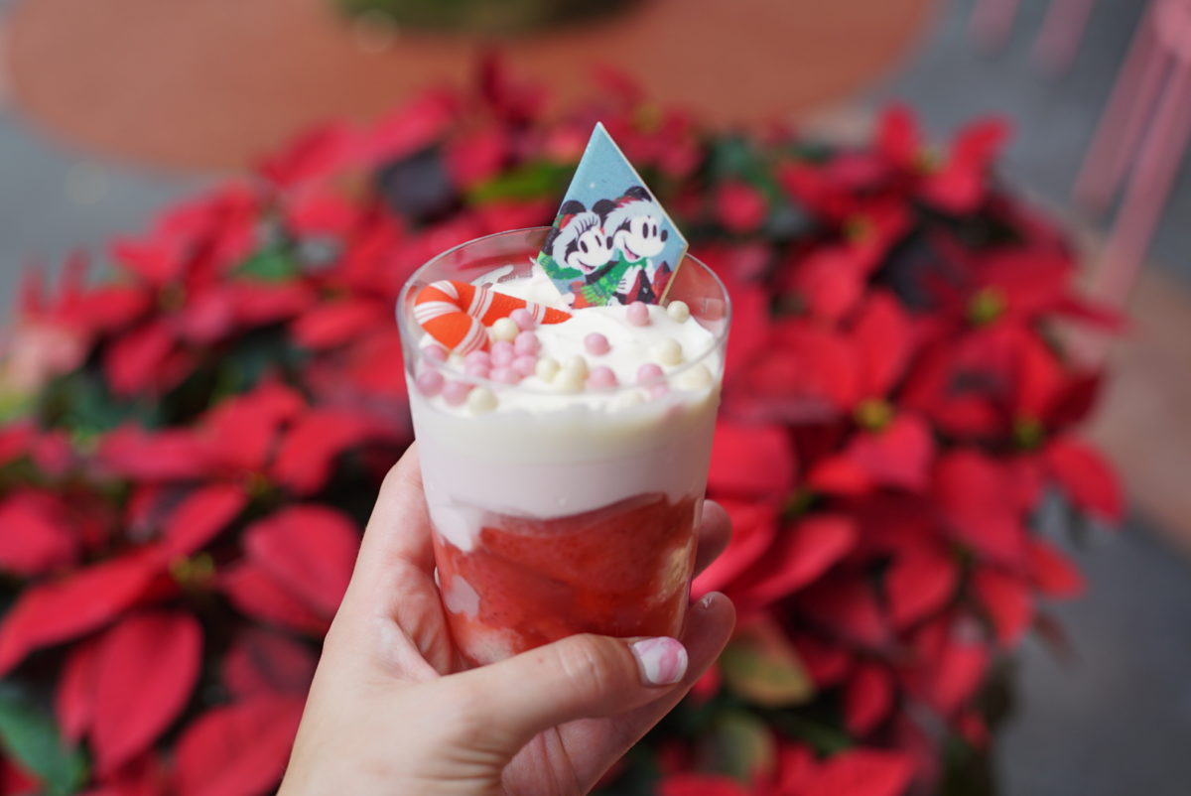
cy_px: 398
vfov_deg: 27.0
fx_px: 1655
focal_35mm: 50
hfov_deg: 39.6
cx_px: 596
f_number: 4
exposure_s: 1/160
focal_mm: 50
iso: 125
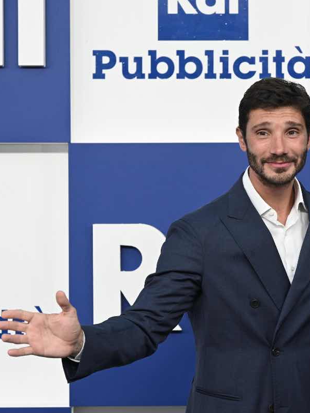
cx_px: 255
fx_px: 1814
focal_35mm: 152
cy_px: 206
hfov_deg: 9.7
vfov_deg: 13.0
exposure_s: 1/400
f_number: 8
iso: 2500
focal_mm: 105
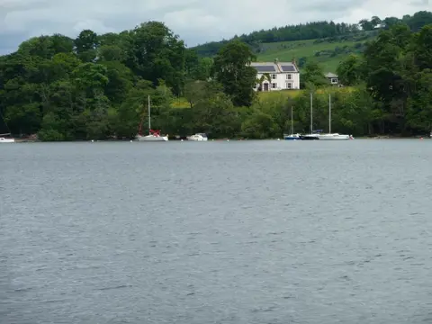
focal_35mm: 170
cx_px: 216
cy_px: 162
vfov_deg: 8.7
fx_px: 2122
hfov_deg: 11.6
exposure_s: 1/640
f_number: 4.8
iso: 100
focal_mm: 29.1
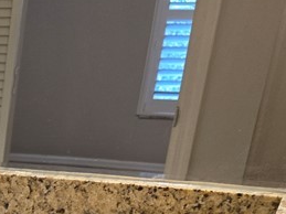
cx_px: -225
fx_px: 752
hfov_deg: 17.5
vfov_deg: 14.2
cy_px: 392
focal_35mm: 91
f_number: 1.7
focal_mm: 6.3
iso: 200
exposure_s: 1/120
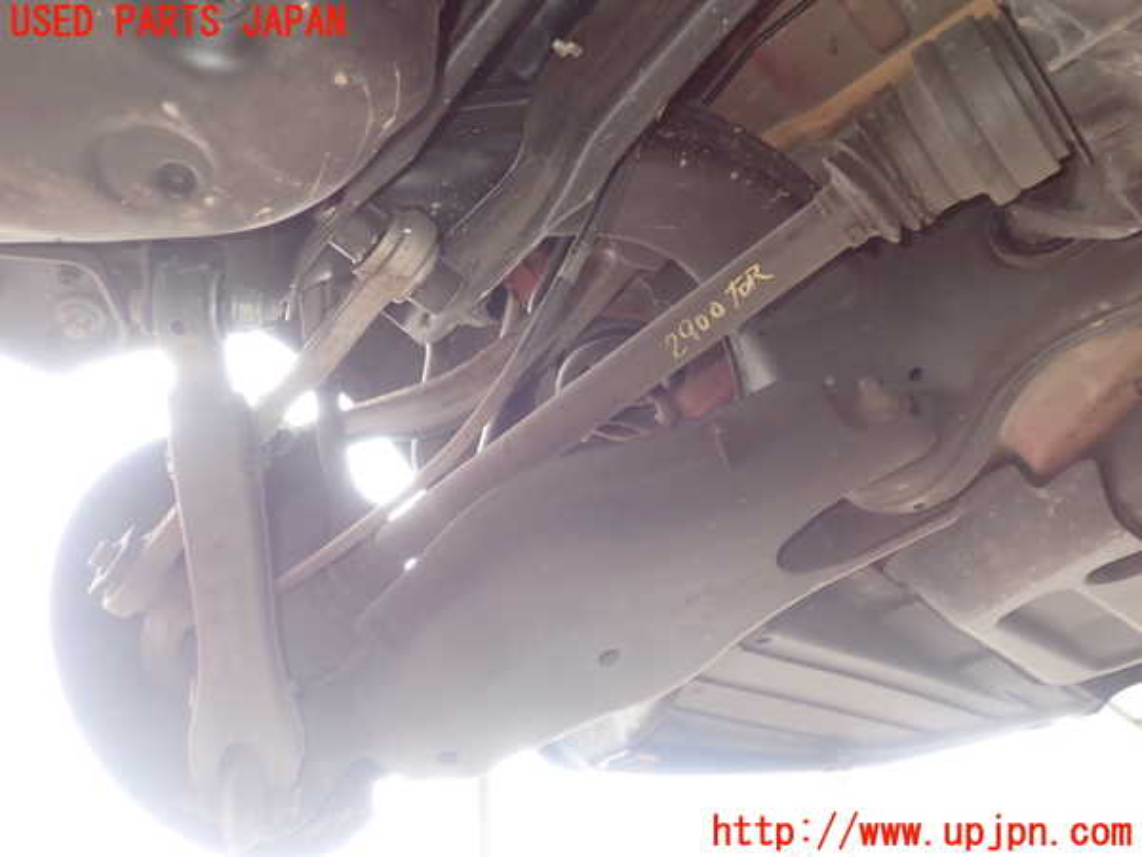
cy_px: 428
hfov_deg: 60.0
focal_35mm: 30
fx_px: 990
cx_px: 571
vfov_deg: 46.8
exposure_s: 1/60
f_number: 2.3
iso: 200
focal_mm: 5.4
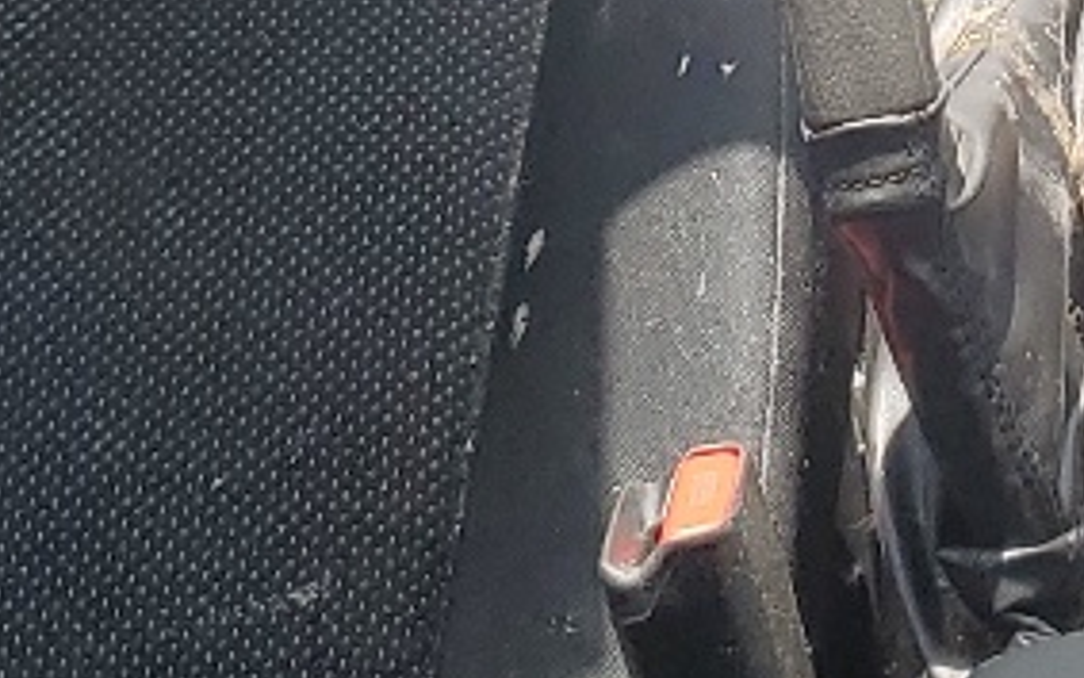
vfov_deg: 8.1
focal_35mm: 156
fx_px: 4610
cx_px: 1214
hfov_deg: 13.1
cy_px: -586
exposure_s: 1/769
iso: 50
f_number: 1.5
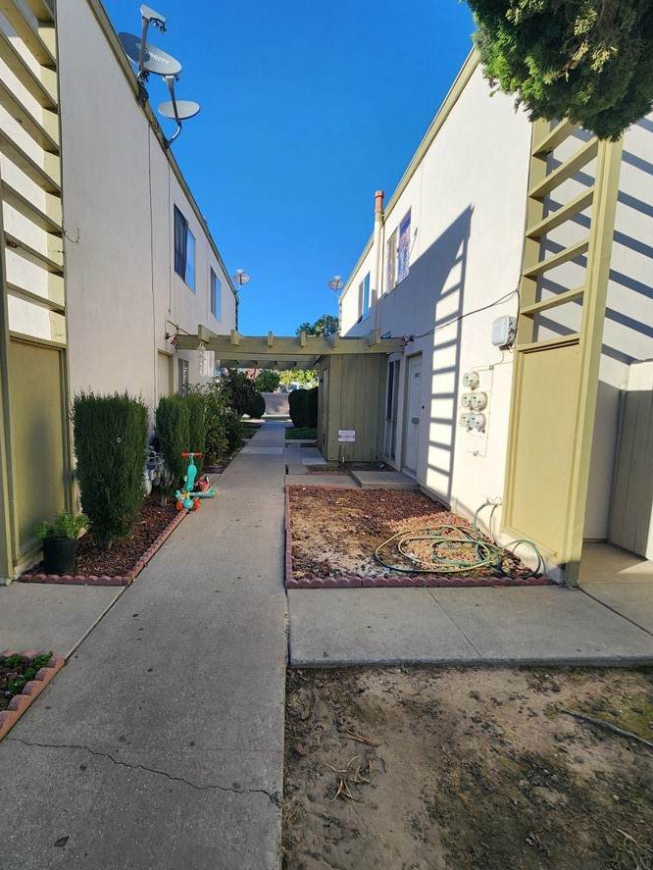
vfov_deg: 98.1
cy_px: 438
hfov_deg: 81.5
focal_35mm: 15
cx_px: 291
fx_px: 377
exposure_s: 1/1286
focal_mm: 2.2
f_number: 2.2
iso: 50
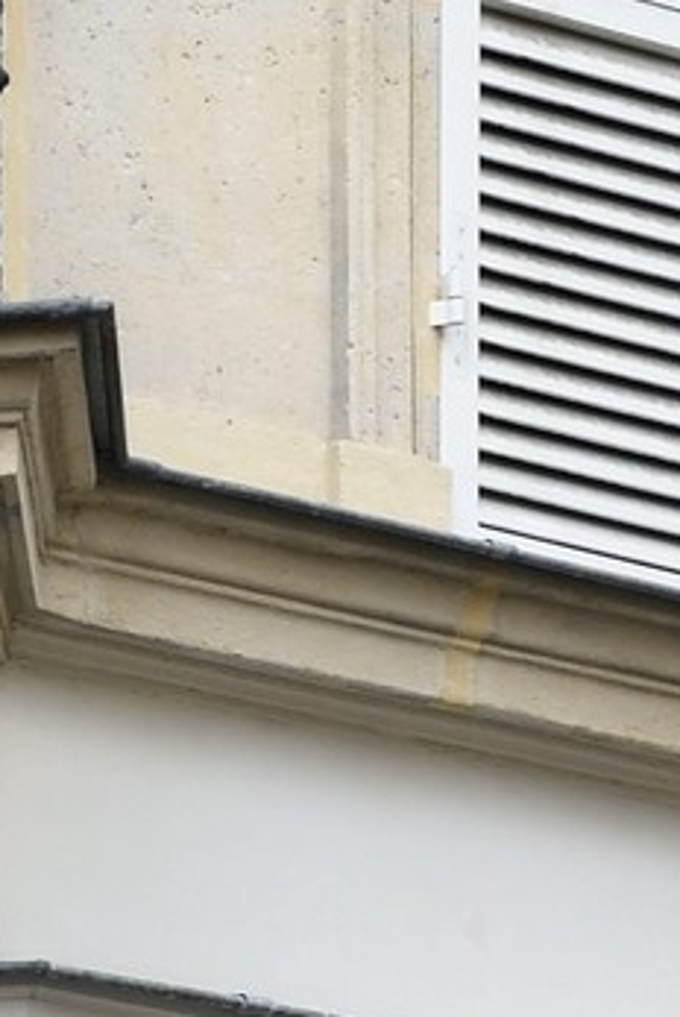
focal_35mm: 449
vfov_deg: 4.4
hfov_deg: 3.0
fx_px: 12695
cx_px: -1583
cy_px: 2787
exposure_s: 1/250
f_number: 7.1
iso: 400
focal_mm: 65
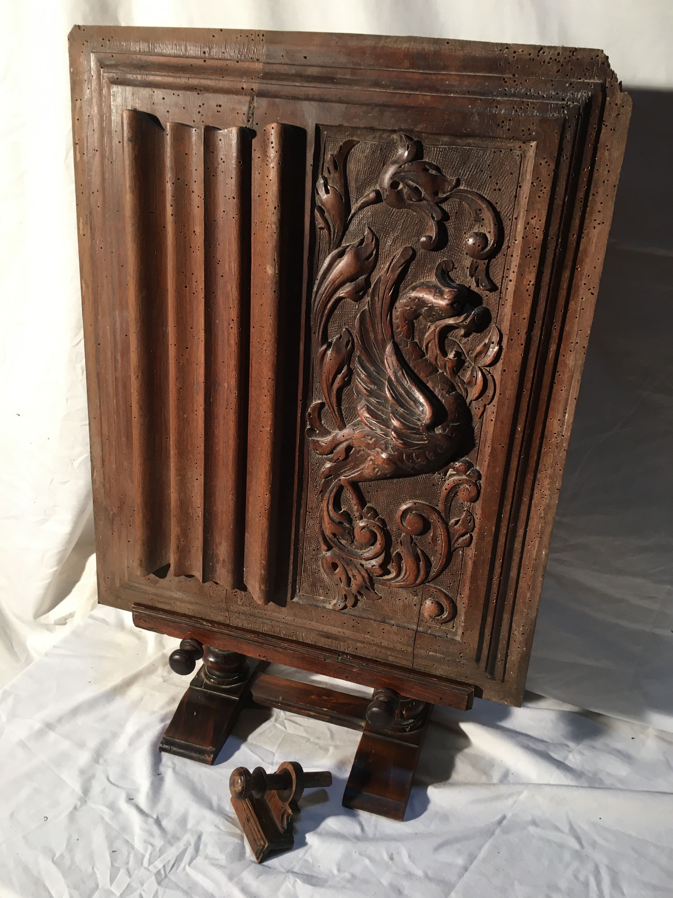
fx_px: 752
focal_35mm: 29
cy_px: 449
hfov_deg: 48.2
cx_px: 336
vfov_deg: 61.7
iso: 64
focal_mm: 4.15
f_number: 2.2
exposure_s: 1/33
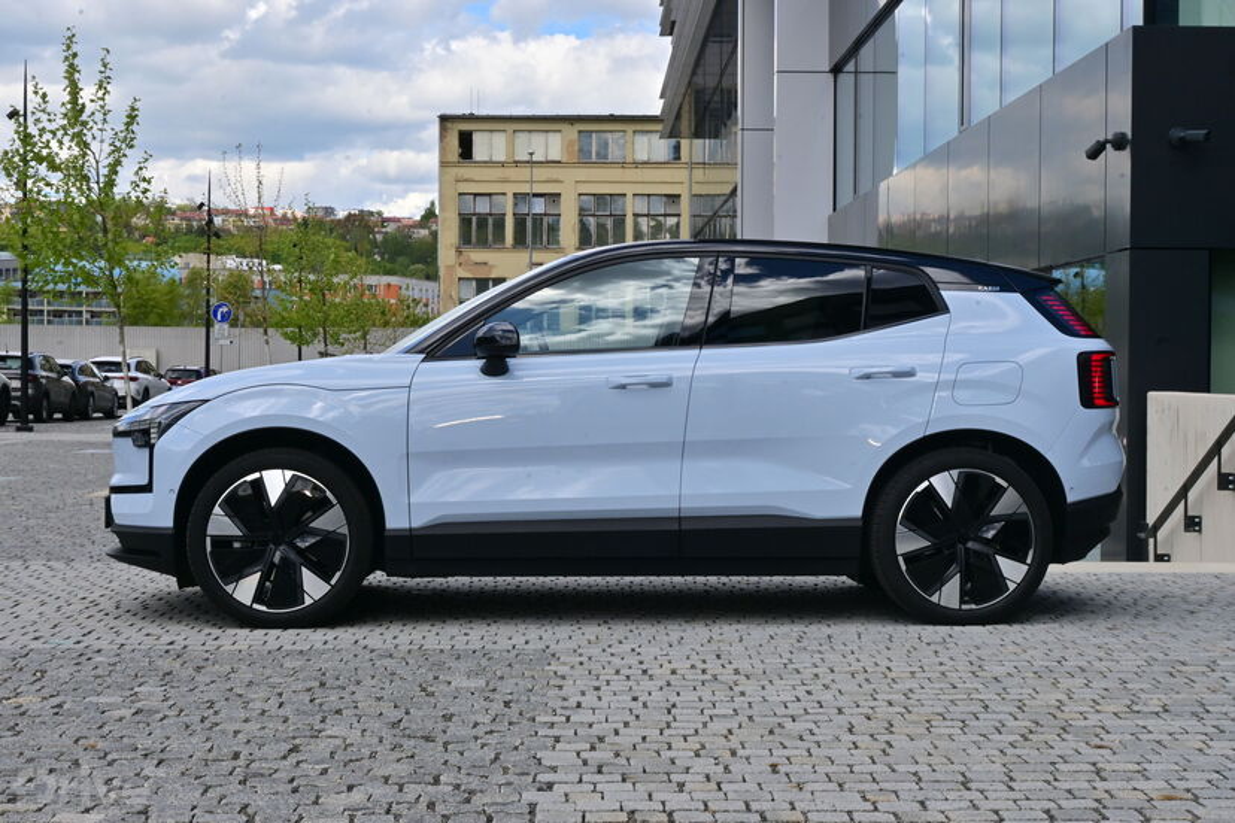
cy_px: 412
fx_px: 1955
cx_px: 618
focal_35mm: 57
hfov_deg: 35.1
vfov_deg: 23.8
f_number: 29
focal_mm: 38
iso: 250
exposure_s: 1/80
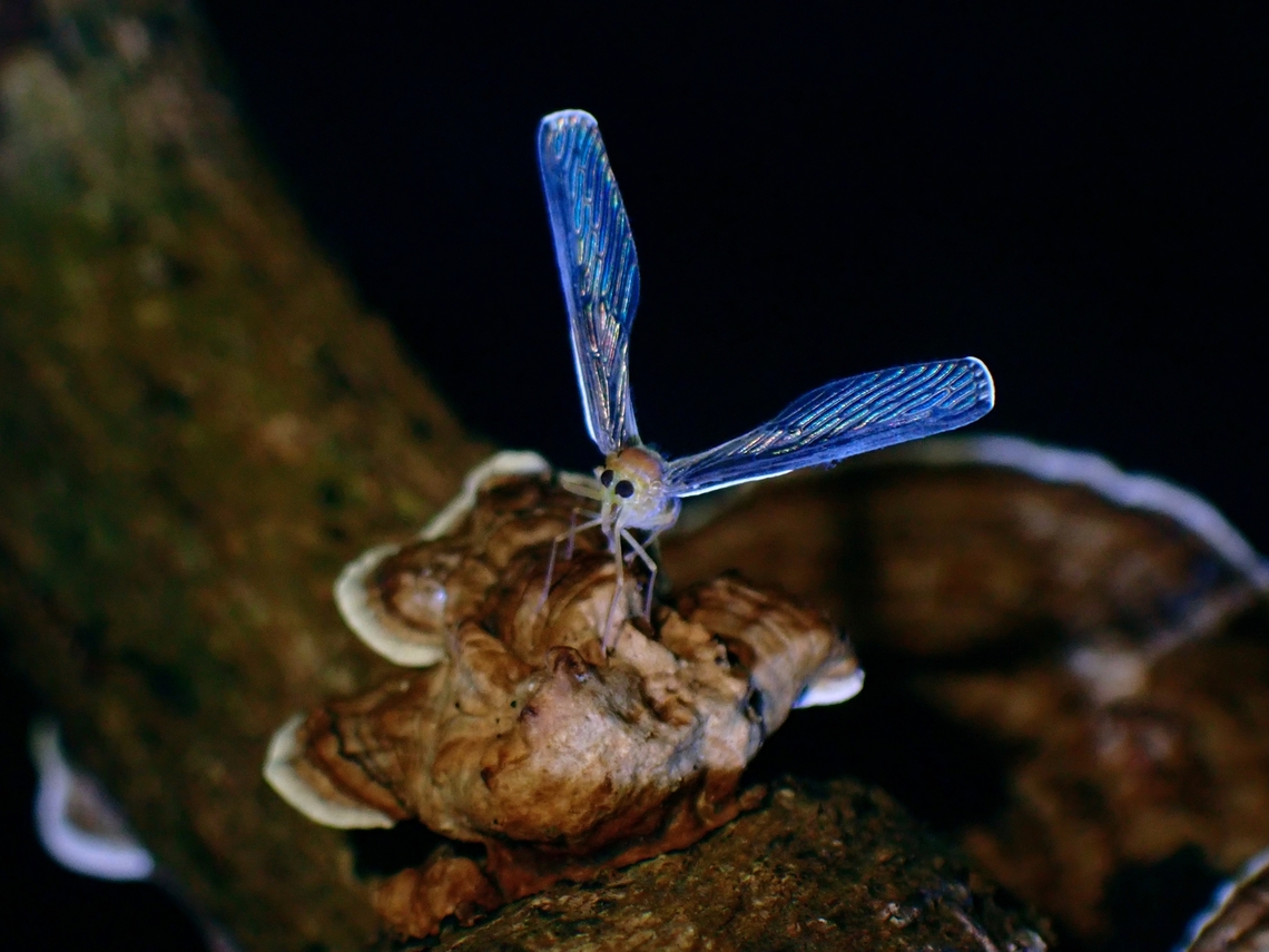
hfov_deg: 20.9
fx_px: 3446
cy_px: 476
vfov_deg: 15.7
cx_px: 634
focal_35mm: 94
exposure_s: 1/100
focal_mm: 16.79
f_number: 14
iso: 800
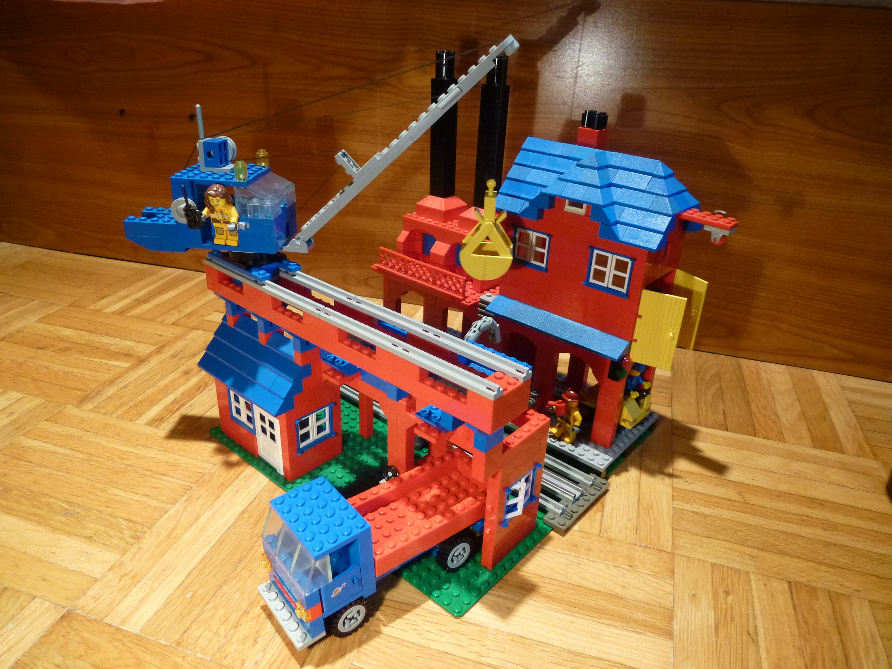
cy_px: 334
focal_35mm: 24
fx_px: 618
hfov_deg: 71.6
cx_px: 446
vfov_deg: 56.8
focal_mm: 4.3
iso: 400
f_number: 3.3
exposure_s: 1/40
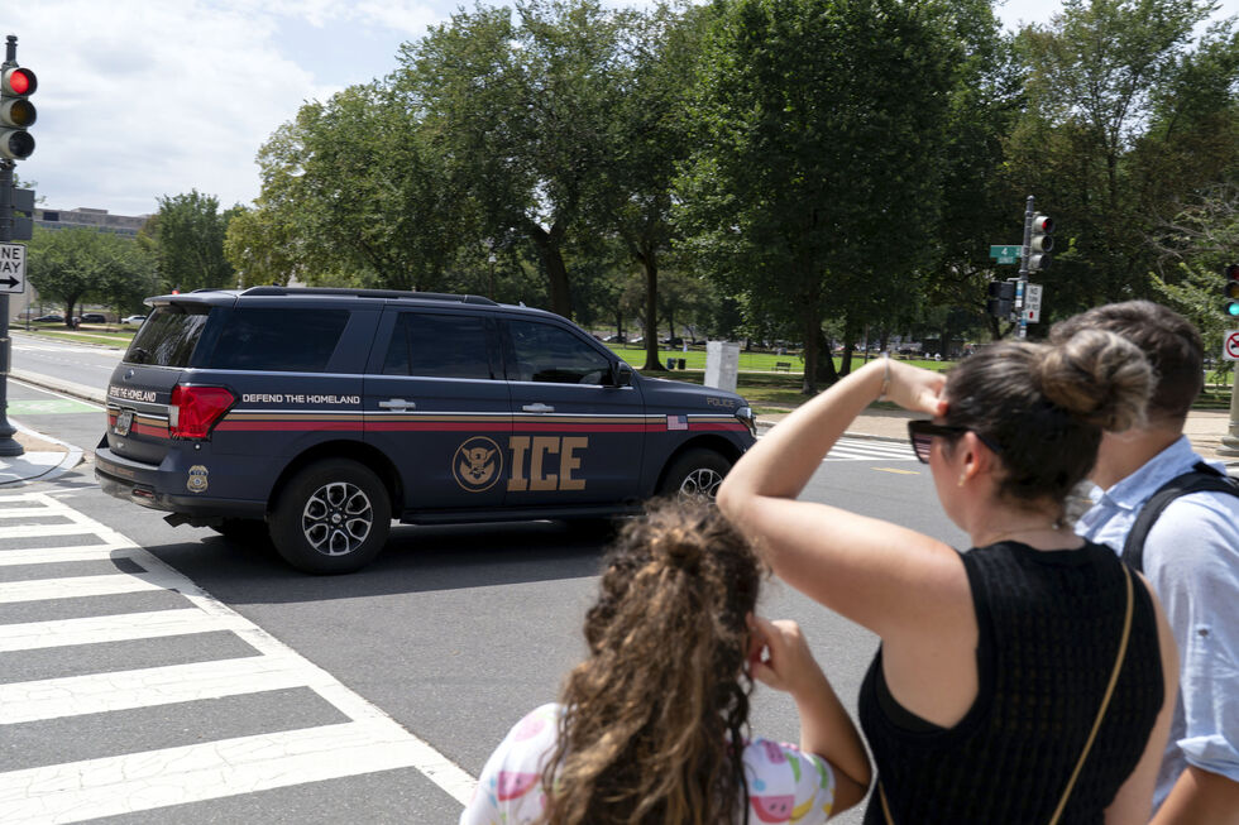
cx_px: 620
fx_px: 1273
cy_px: 412
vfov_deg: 35.9
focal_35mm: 37
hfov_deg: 51.9
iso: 80
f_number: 6.3
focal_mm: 37
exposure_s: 1/500
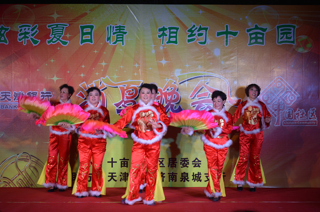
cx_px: 160
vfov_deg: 16.5
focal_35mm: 82
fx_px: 732
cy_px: 106
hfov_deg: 24.7
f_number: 5.6
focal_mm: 55
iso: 400
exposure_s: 1/100
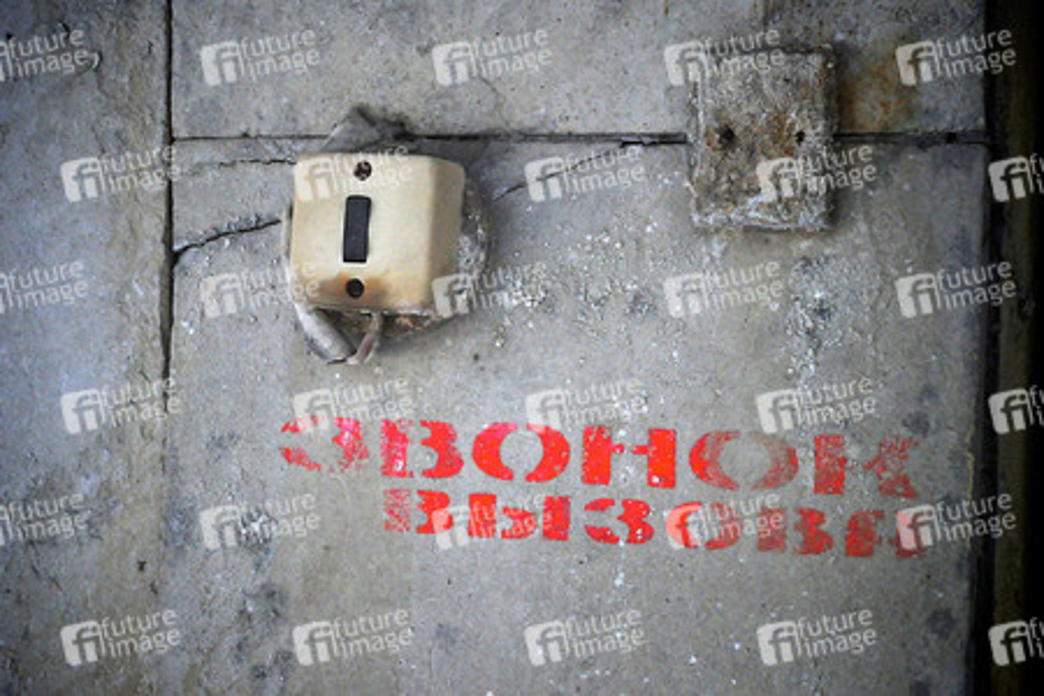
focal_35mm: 75
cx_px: 522
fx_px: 2175
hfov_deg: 27.0
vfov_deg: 18.2
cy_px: 348
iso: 3200
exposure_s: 1/3200
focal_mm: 50
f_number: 9
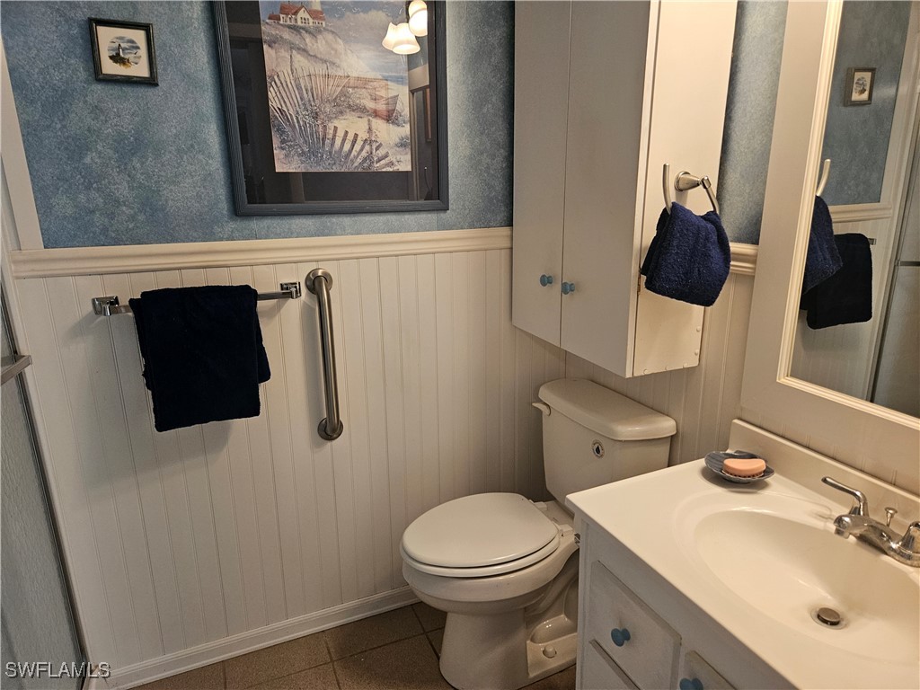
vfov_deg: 58.9
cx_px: 460
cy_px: 345
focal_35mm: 23
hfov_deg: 73.9
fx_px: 611
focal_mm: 5.4
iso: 250
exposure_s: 1/120
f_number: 1.8
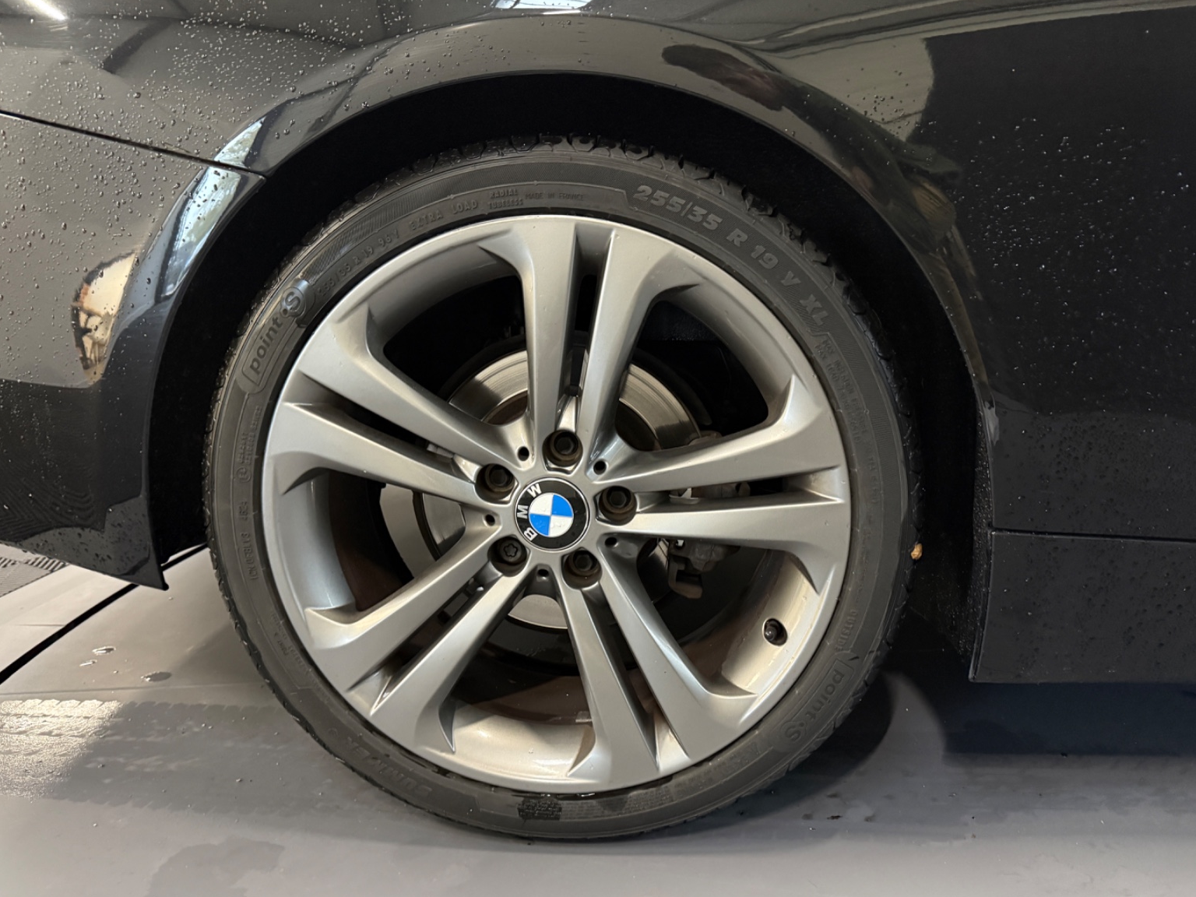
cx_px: 589
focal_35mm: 25
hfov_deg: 69.4
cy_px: 458
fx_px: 864
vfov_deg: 54.9
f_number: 1.78
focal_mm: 6.76
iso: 1000
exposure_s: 1/33
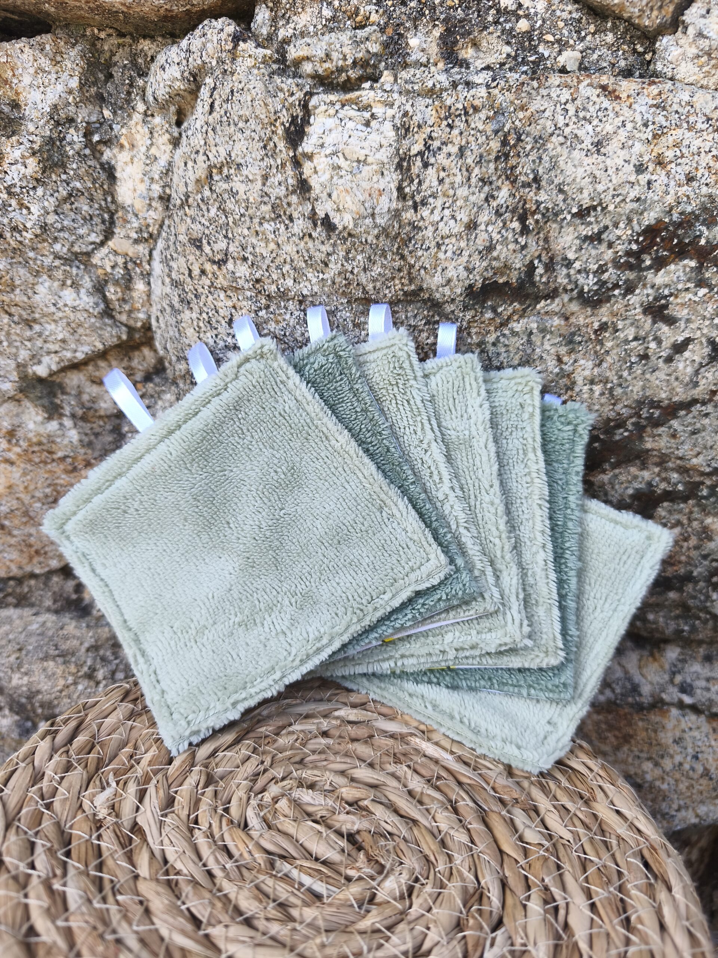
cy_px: 479
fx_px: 636
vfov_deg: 73.9
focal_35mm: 23
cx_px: 359
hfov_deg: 58.9
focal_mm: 6.18
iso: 64
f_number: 1.65
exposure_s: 1/99.9
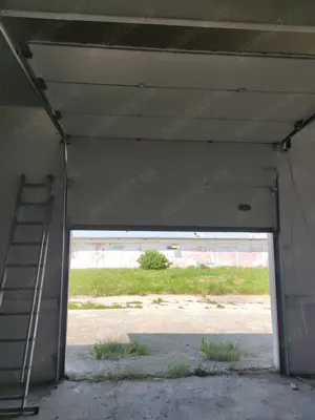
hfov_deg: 56.8
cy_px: 210
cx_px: 158
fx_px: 291
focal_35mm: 24
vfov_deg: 71.6
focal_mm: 6.72
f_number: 1.69
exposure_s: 1/1195
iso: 50
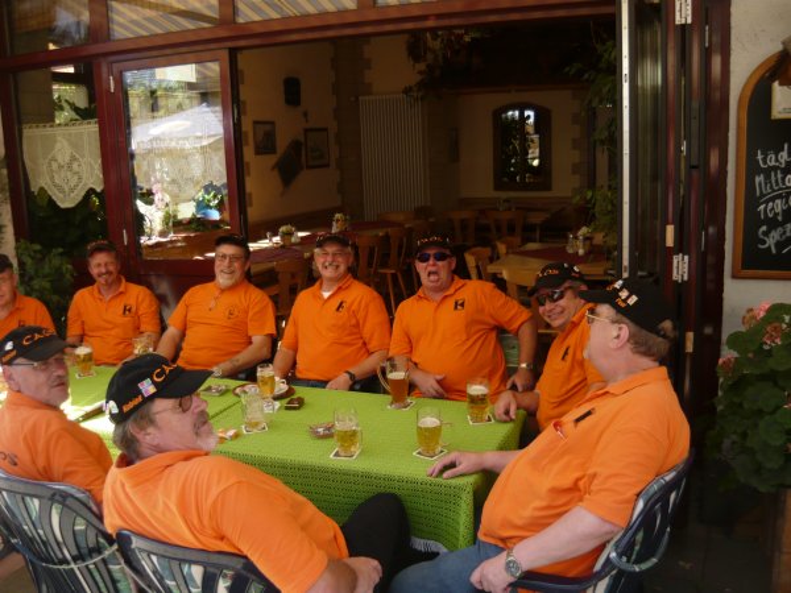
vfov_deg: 42.9
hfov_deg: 55.4
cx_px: 396
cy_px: 296
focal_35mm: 33
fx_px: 754
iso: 100
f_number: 2.8
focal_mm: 5.5
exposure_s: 1/125
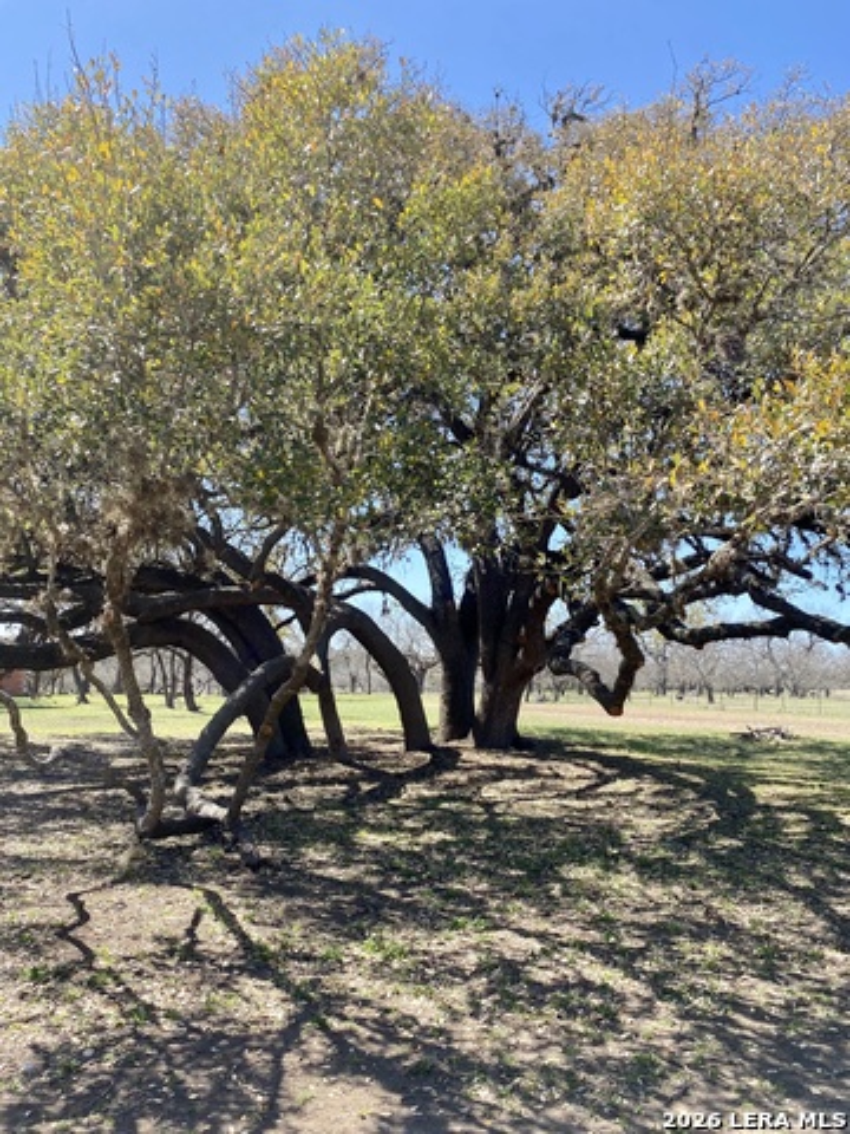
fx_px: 851
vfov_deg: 67.3
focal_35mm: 26
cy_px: 567
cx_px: 425
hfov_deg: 53.1
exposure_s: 1/957
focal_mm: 4.25
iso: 32
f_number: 1.8
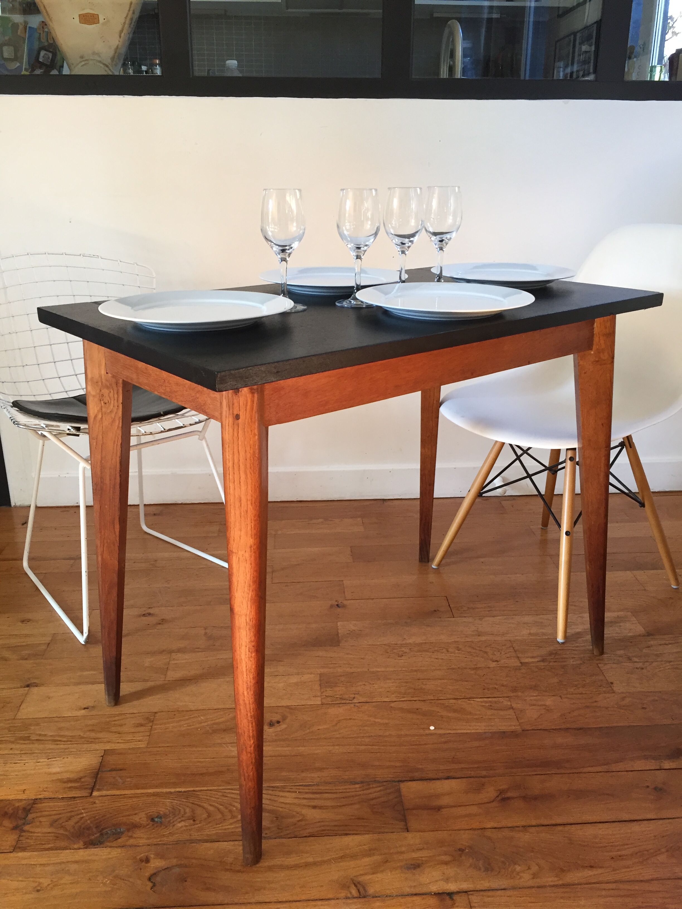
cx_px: 341
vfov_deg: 61.7
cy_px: 454
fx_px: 762
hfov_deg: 48.2
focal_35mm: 29
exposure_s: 1/33
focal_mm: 4.15
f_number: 2.2
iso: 64
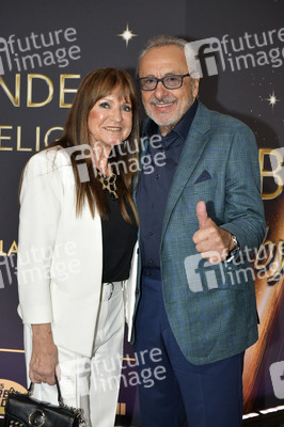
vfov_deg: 33.4
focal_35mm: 60
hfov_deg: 22.6
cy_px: 214
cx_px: 142
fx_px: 711
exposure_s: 1/250
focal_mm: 60
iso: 1250
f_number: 6.3
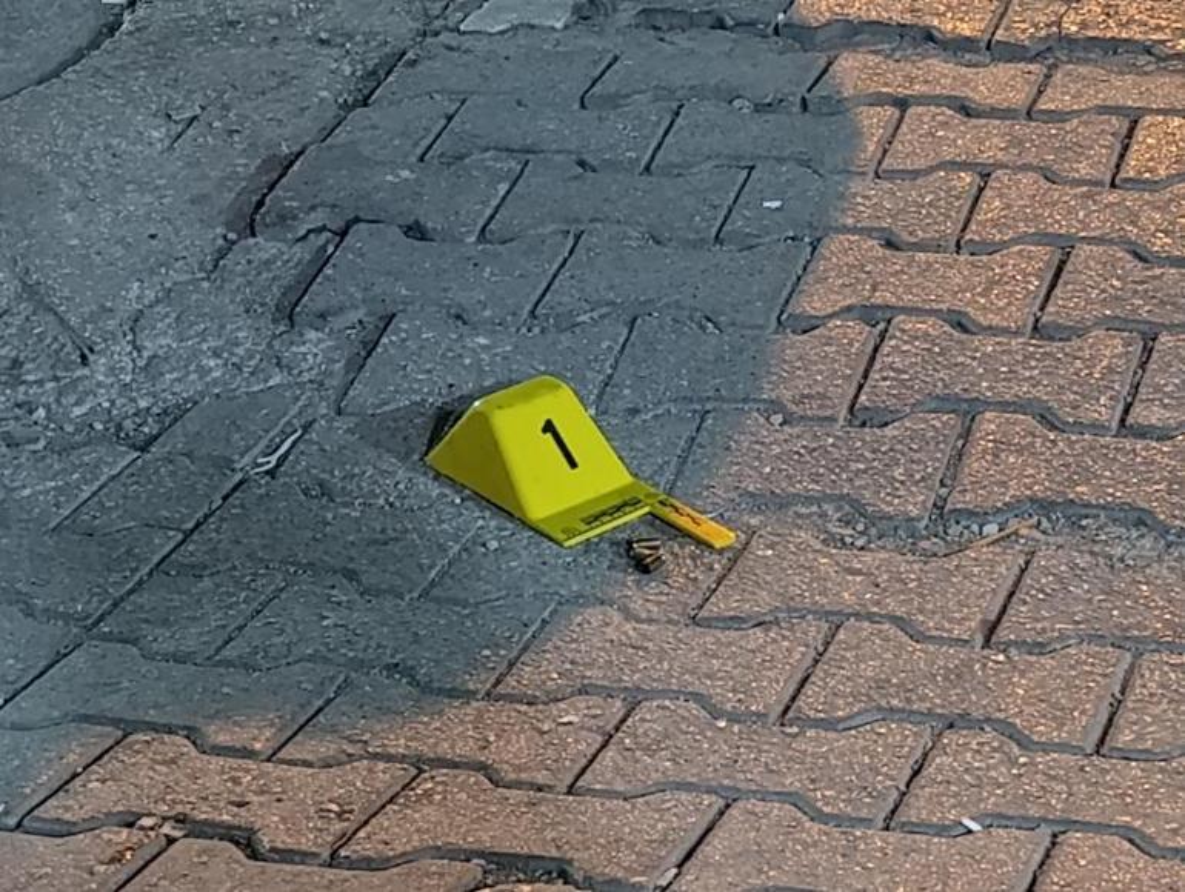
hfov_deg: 18.7
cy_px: 446
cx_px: 592
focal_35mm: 105
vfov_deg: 14.1
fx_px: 3600
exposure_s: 1/25
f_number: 1.65
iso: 4582
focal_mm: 6.11
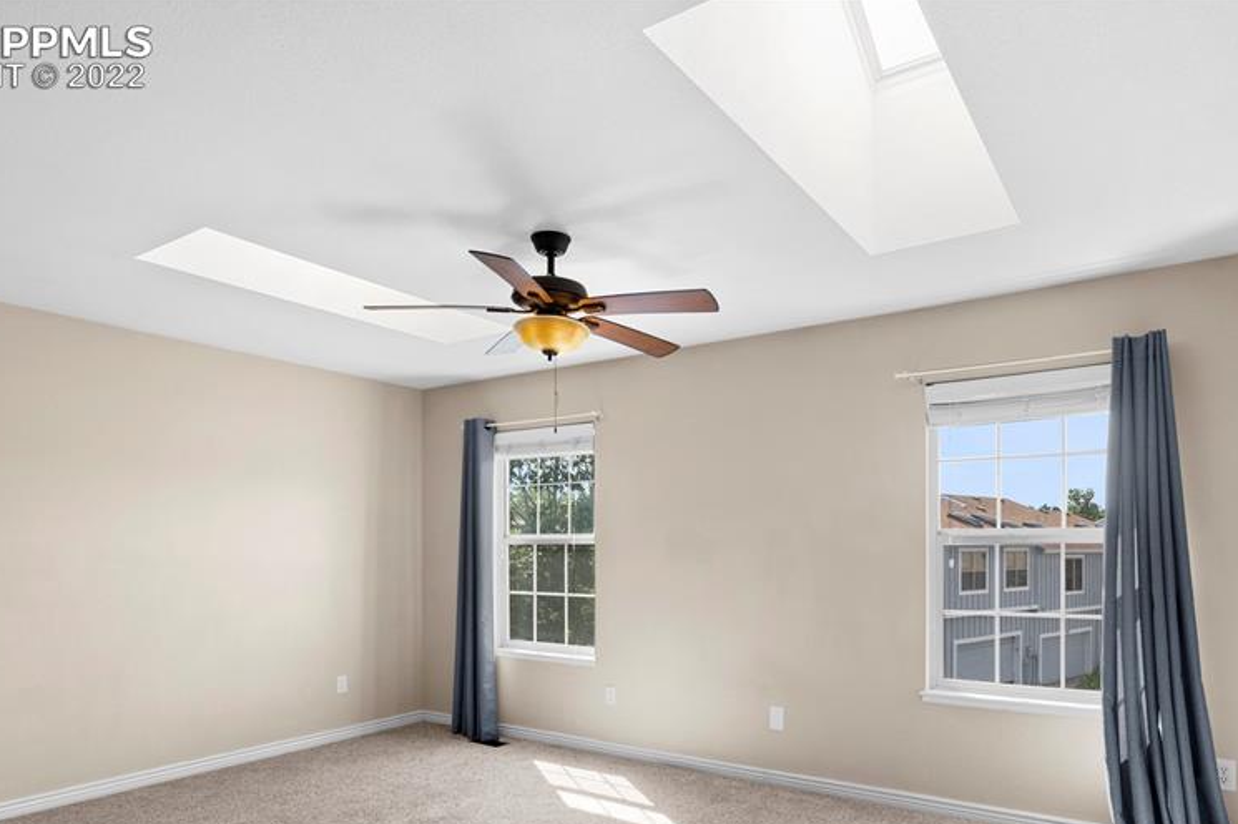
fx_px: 756
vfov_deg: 55.7
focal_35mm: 22
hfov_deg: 78.5
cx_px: 670
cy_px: 563
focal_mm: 16
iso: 100
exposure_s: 1/2
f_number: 11
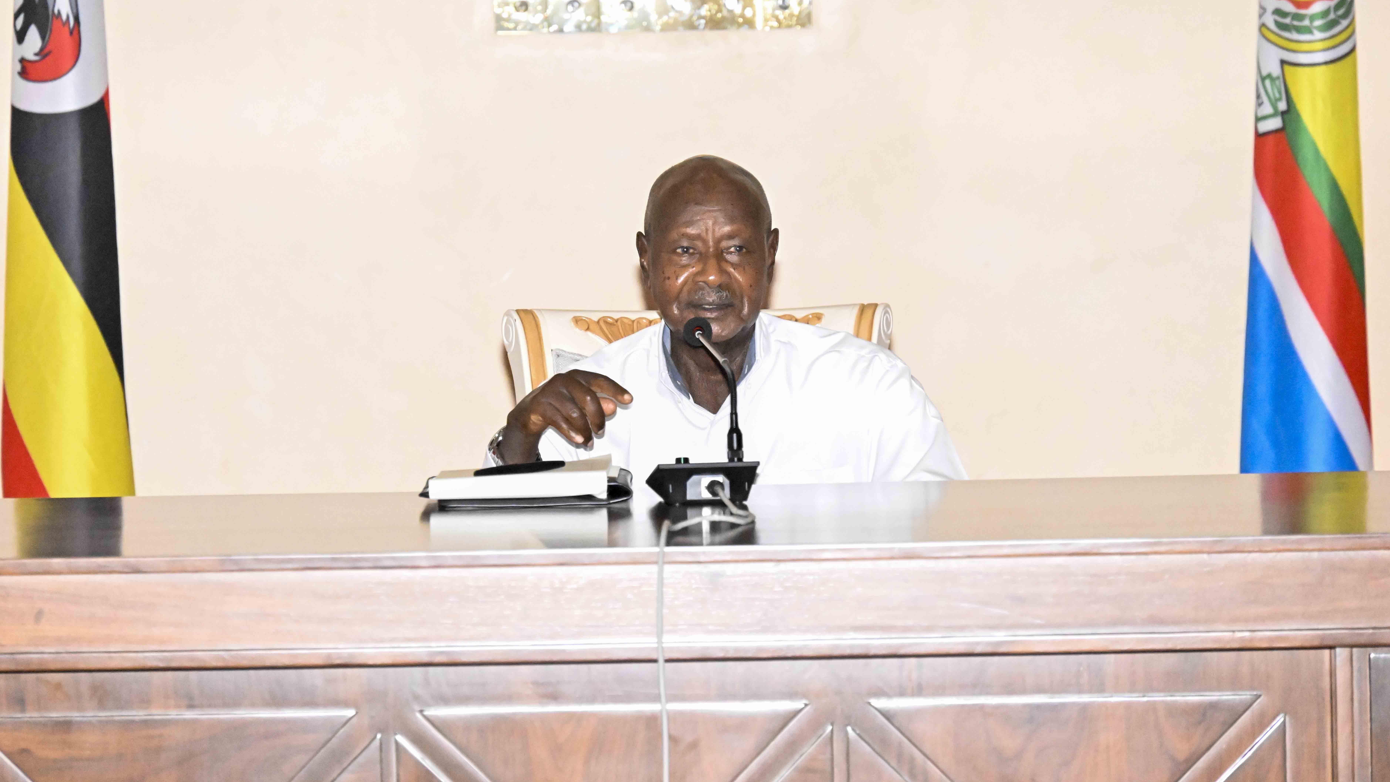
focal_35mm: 230
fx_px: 8477
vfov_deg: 5.3
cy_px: 375
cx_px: 689
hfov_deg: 9.4
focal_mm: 200
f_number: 6.3
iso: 25600
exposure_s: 1/3200
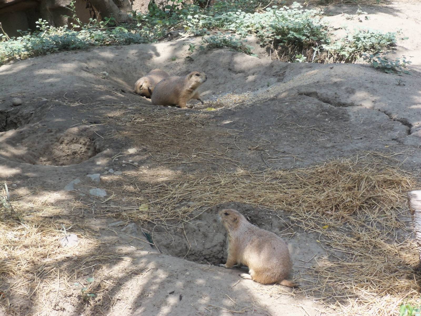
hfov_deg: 14.1
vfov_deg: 10.6
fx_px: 1703
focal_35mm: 140
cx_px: 210
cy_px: 158
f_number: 5.7
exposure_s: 1/160
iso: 125
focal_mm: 25.3
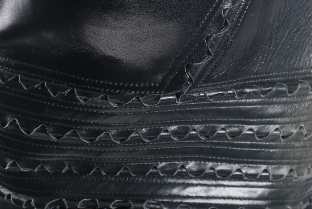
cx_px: 248
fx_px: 1457
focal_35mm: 168
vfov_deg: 8.2
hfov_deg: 12.2
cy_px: 40
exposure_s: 1/200
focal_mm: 60
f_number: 10
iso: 200
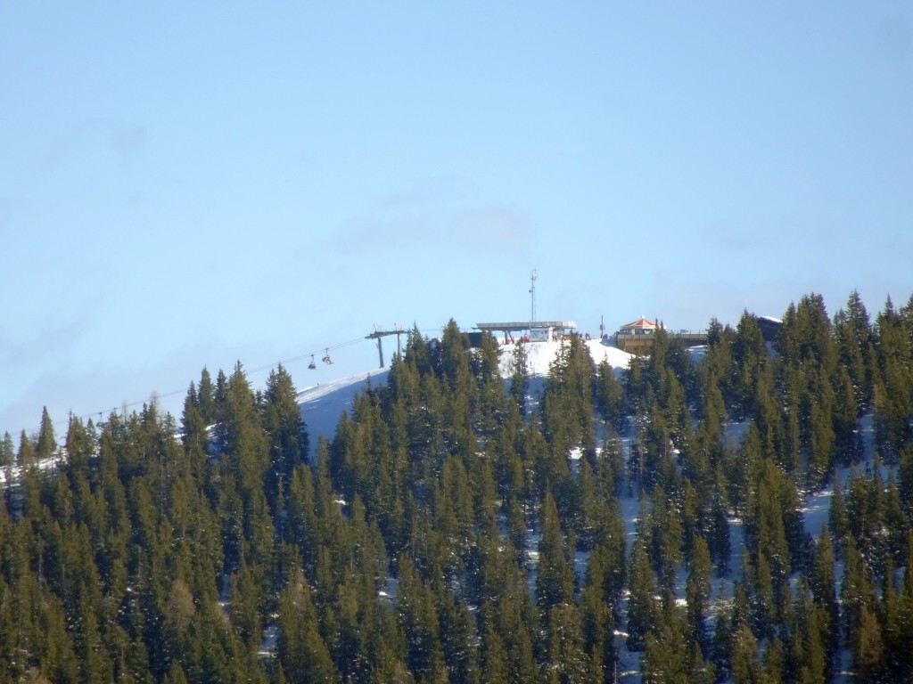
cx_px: 456
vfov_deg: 2.1
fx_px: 18990
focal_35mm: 720
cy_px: 342
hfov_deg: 2.8
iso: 100
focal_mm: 123
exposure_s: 1/250
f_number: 6.4
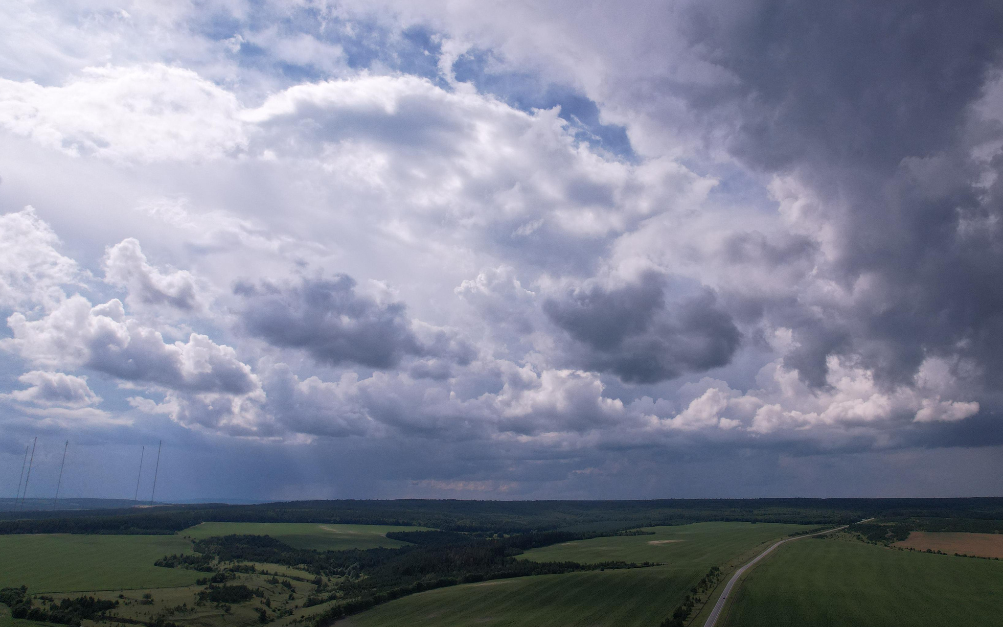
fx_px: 765
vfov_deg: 44.3
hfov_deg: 66.1
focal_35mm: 28
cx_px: 578
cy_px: 250
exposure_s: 1/320
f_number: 2.8
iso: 200
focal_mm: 8.38
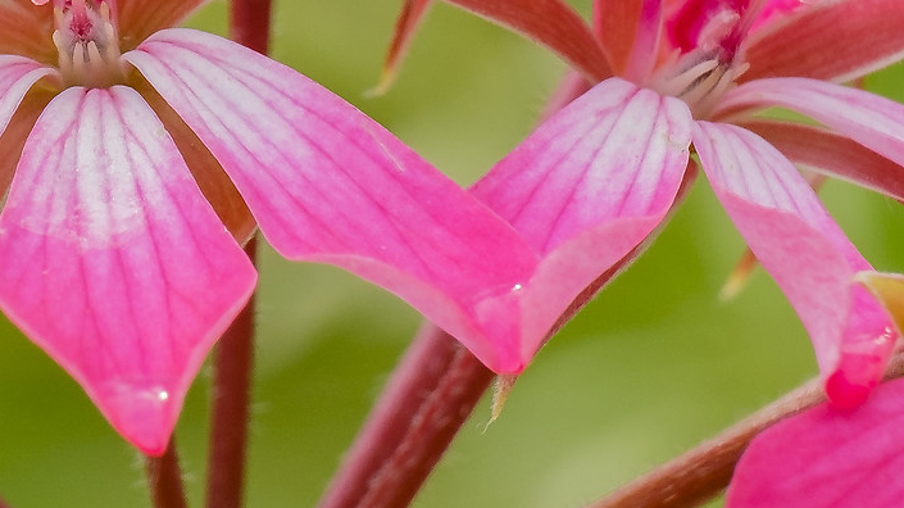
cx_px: 304
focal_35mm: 2140
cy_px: -23
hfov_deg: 1.0
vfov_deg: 0.6
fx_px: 51279
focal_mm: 400
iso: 640
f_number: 10
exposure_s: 1/125
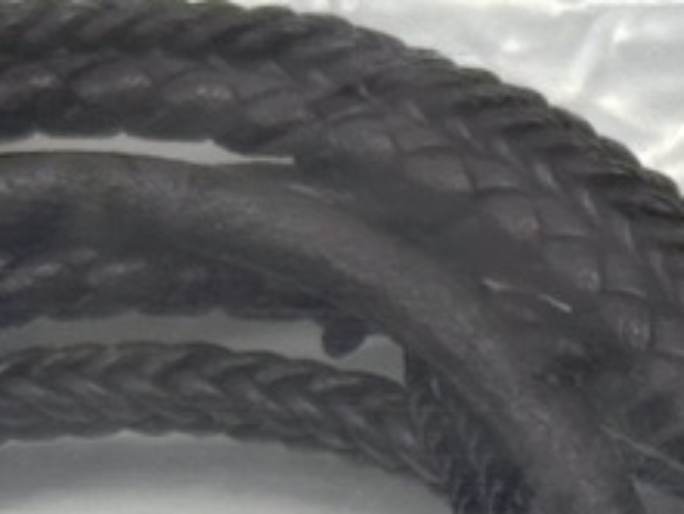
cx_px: 1043
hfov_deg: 5.6
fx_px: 6880
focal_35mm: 348
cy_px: 759
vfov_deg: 4.3
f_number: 1.78
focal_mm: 6.76
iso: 80
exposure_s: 1/402
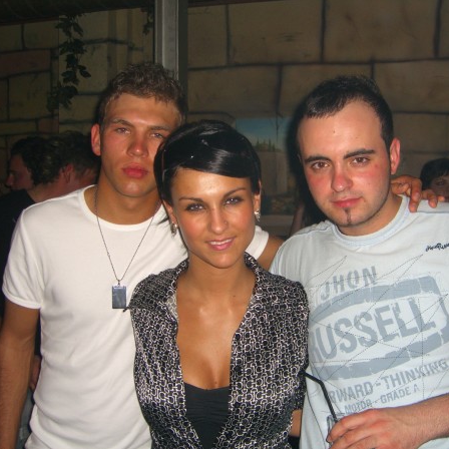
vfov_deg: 37.6
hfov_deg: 37.4
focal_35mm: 45
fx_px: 660
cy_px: 224
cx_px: 264
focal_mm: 7.9
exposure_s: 1/60
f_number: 2.8
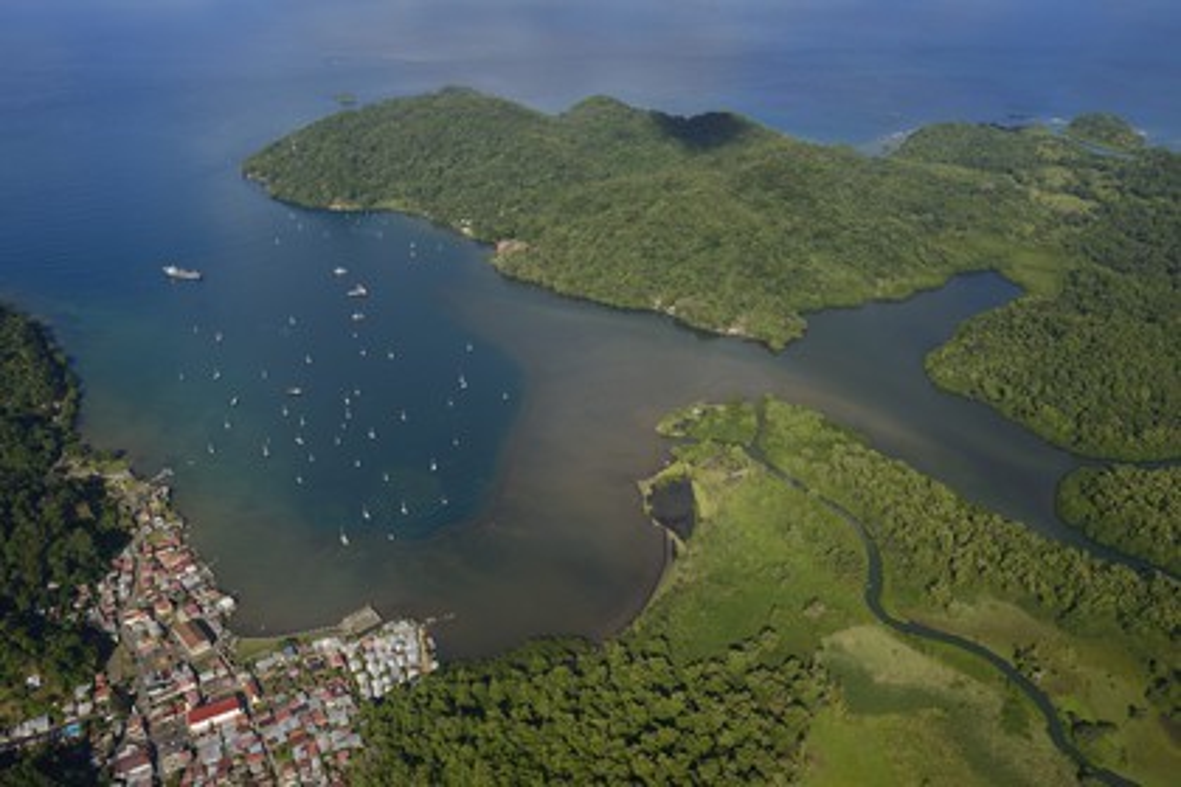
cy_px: 394
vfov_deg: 47.9
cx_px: 590
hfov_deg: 67.4
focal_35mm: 27
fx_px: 886
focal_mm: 27
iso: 200
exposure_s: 1/800
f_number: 7.1
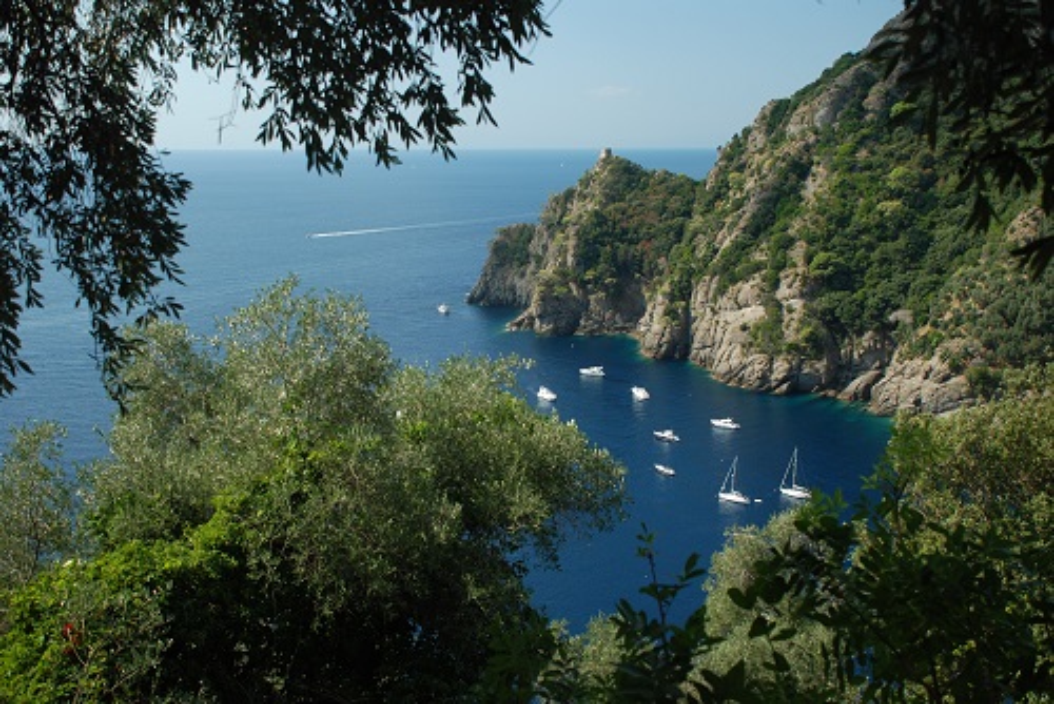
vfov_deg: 34.3
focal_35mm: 39
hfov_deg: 49.5
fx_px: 1142
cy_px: 352
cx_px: 527
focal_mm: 26
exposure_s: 1/125
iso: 100
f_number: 4.5
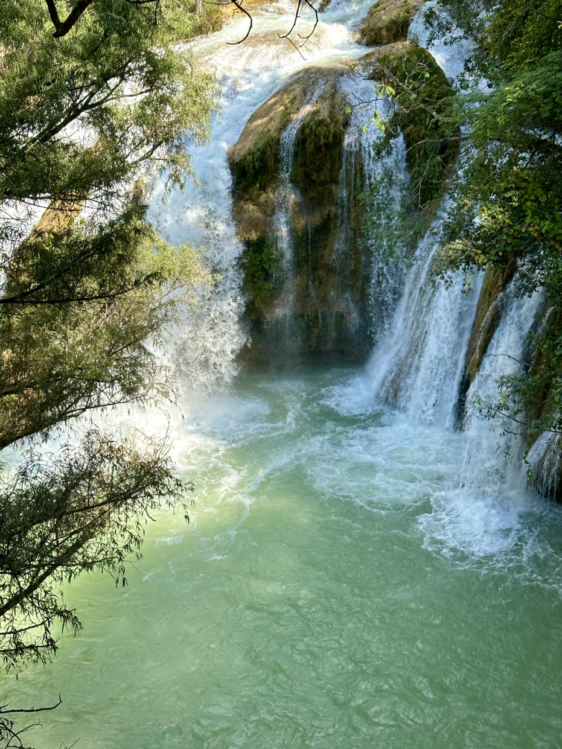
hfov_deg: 25.2
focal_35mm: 58
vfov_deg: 33.2
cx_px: 311
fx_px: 1255
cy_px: 316
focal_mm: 6.9
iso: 64
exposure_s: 1/1590
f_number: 1.8
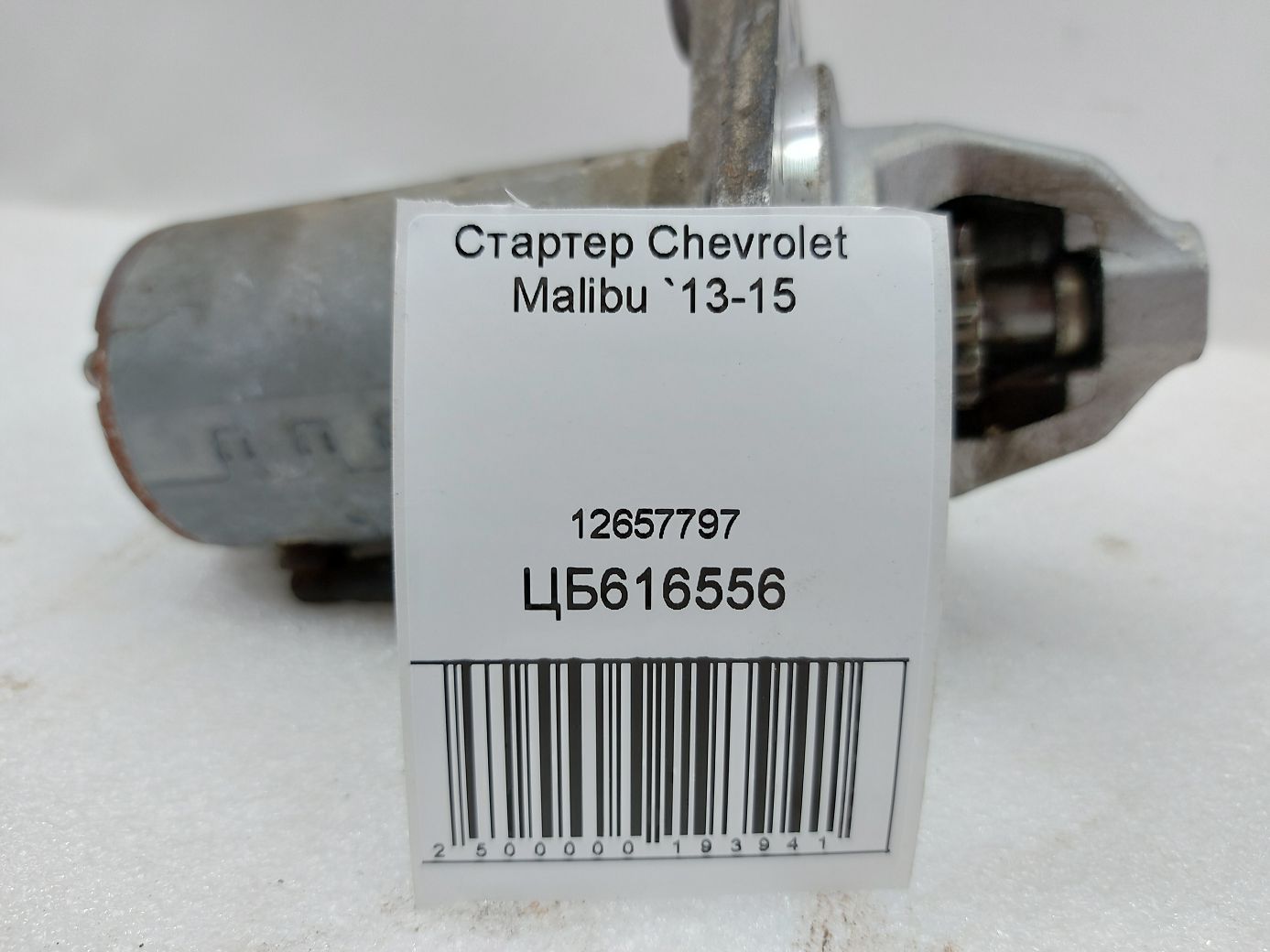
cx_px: 635
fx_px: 880
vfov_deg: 56.8
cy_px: 476
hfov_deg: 71.6
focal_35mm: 24
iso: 64
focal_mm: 5.23
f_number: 1.8
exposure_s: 1/50
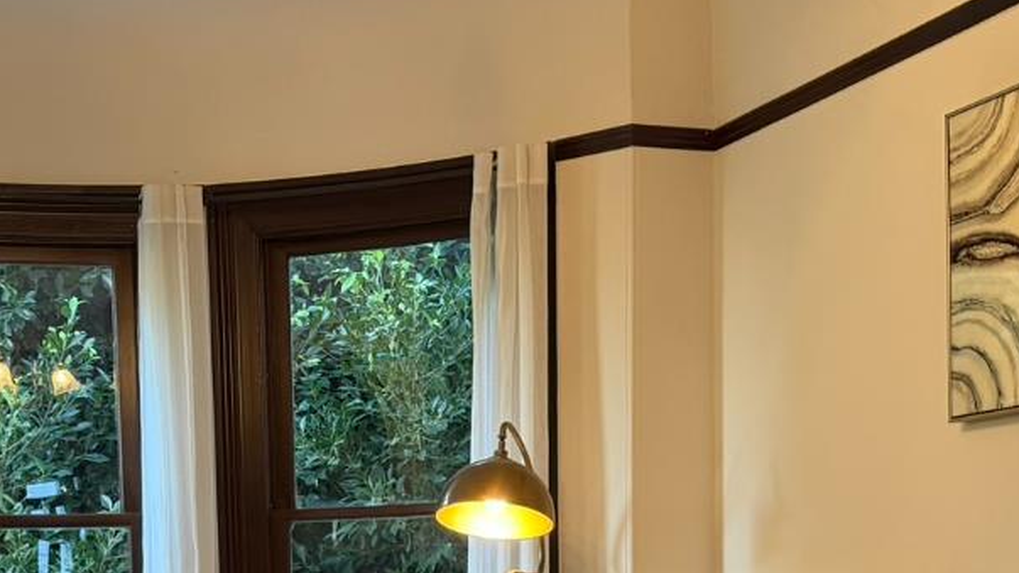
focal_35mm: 65
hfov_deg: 32.0
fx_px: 1756
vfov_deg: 17.3
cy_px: 770
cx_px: 319
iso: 250
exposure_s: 1/60
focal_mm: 6.76
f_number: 1.78
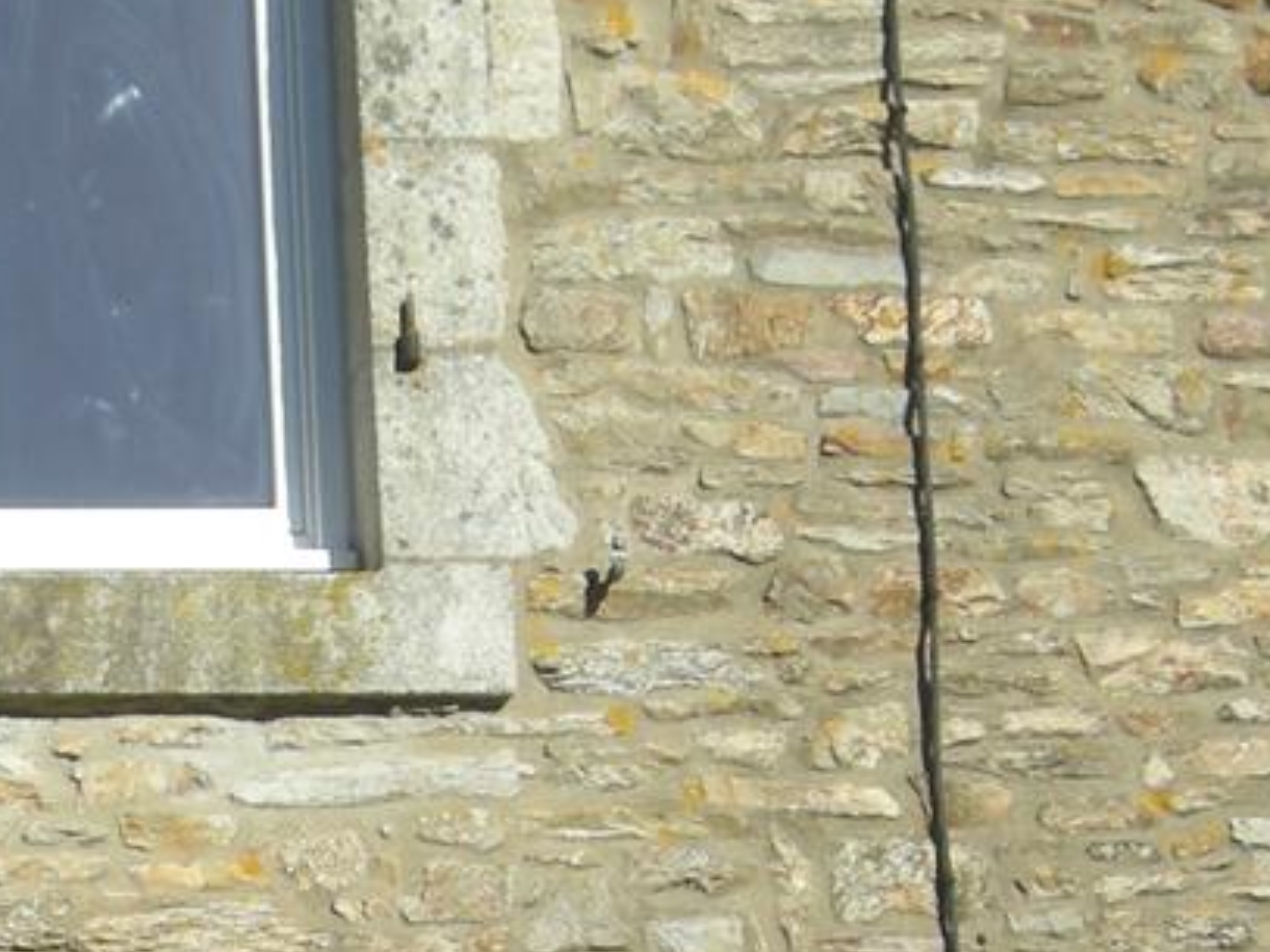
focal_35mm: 165
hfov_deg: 11.9
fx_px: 6052
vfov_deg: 8.8
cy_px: 1317
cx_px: 259
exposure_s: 1/270
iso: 64
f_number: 5.4
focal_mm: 7.5
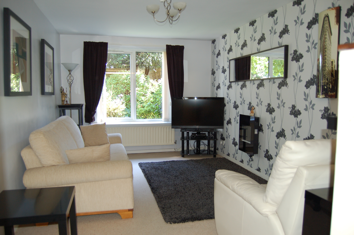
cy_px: 118
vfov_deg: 47.8
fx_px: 265
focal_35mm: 27
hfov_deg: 67.4
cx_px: 177
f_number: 3.5
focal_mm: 18
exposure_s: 1/60
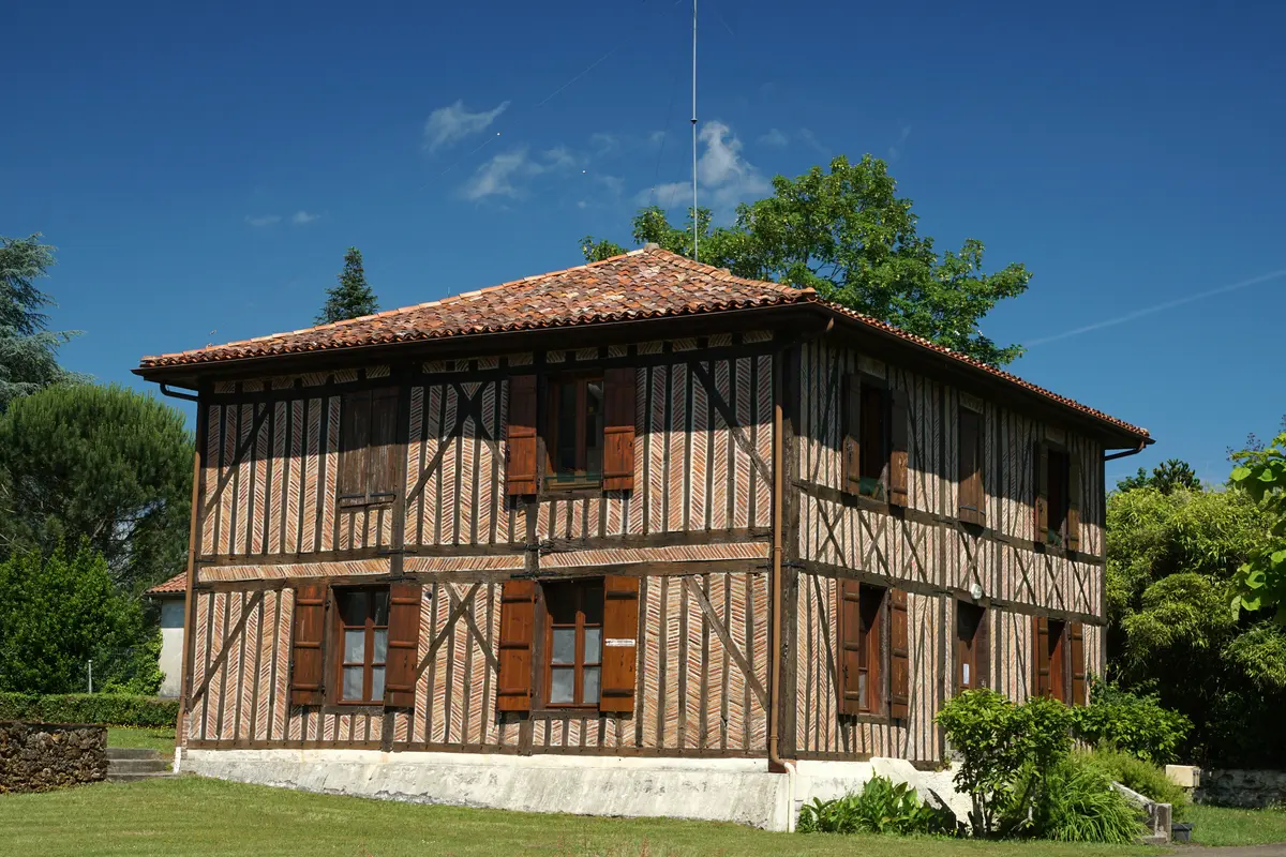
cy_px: 428
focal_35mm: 60
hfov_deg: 33.4
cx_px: 643
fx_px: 2143
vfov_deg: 22.6
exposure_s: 1/80
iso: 160
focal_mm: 40
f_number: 11
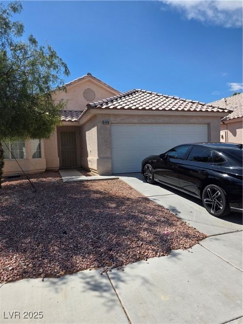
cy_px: 162
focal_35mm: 23
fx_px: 215
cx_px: 122
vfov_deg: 73.9
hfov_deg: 58.9
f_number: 1.7
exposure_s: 1/7333
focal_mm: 6.3
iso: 80
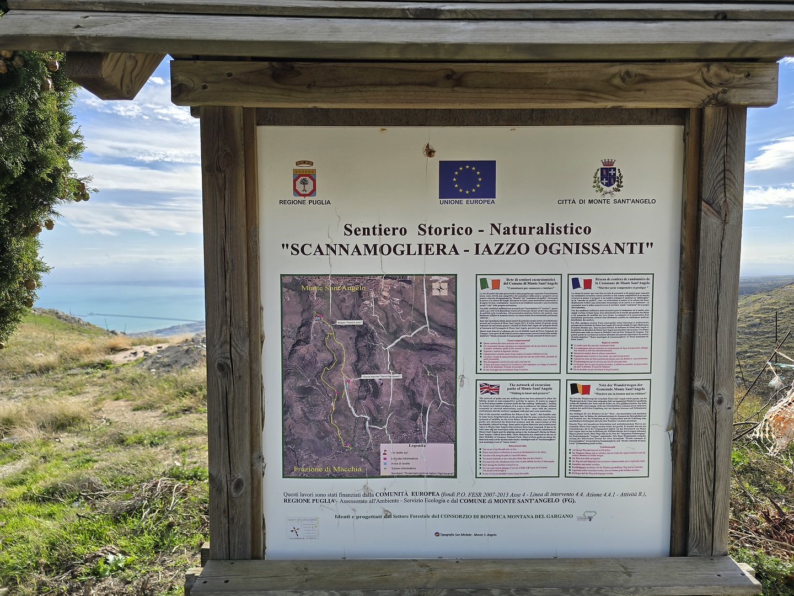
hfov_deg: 73.9
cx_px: 397
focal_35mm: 23
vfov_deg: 58.9
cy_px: 298
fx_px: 528
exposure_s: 1/730
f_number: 1.7
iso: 12
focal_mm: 6.3
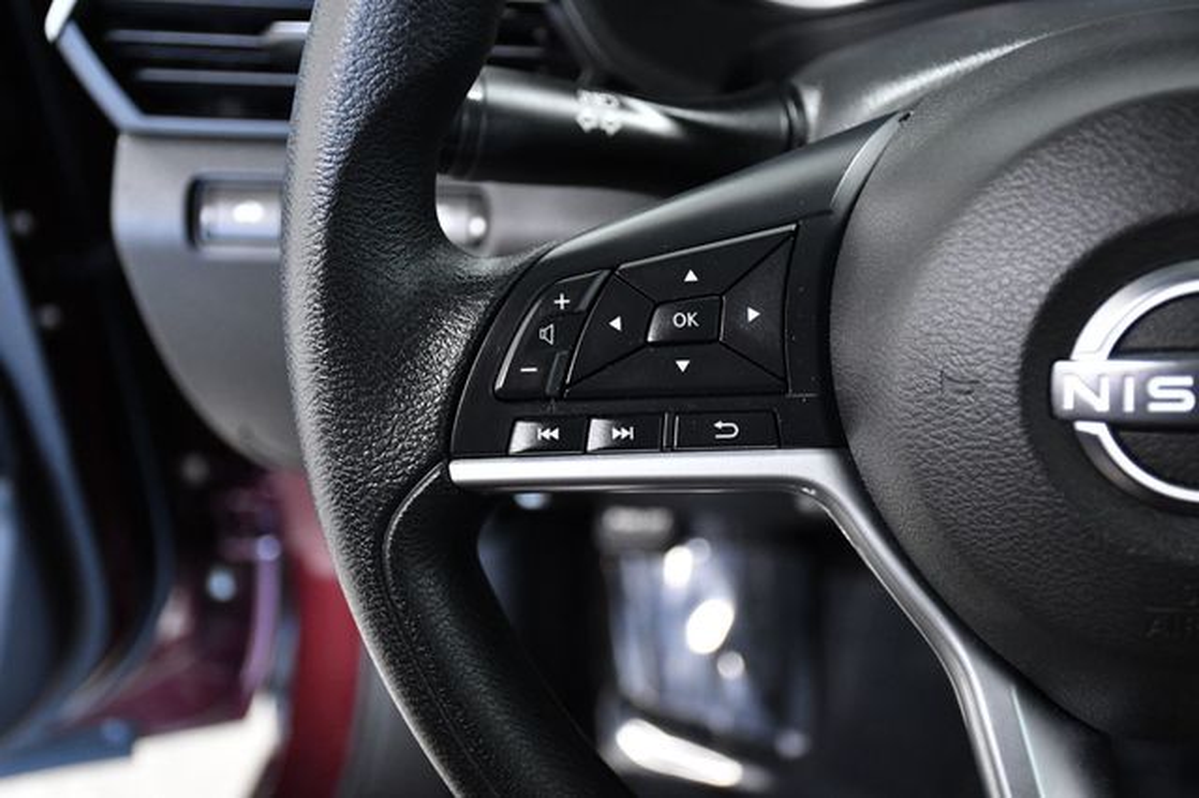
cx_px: 600
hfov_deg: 35.1
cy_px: 399
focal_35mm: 57
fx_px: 1897
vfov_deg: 23.8
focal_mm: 38
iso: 2500
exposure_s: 1/125
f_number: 4.2
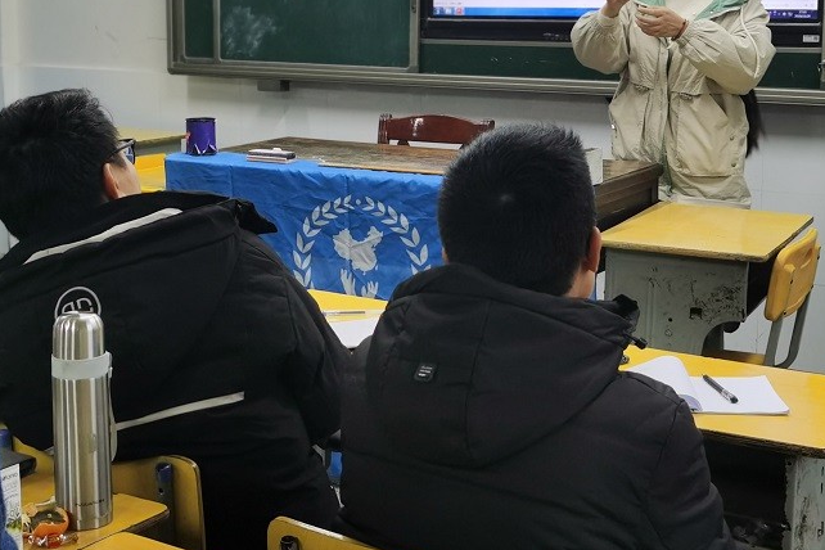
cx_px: 362
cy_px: 155
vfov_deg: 21.4
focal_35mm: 63
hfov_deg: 31.9
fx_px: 1444
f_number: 1.6
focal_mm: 5.56
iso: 100
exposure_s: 1/50
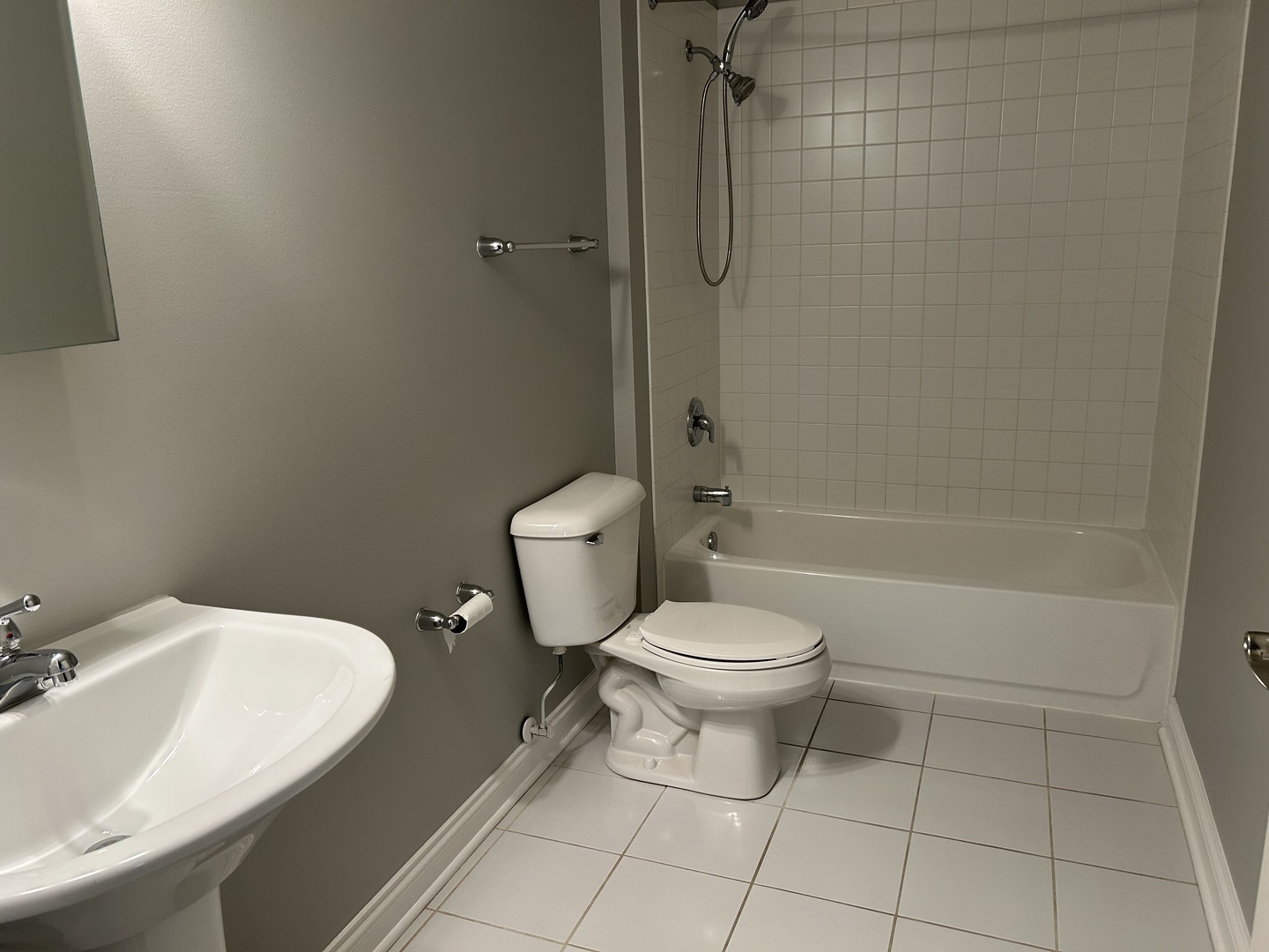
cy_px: 476
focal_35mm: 26
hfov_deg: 67.3
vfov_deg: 53.1
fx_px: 953
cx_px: 634
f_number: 1.5
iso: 100
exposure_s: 1/60
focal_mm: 5.7
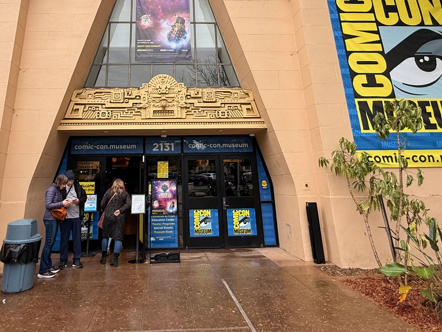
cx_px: 177
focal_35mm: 26
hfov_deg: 66.7
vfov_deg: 50.1
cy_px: 69
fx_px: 332
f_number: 2.2
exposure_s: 1/99
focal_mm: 2.22
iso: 80
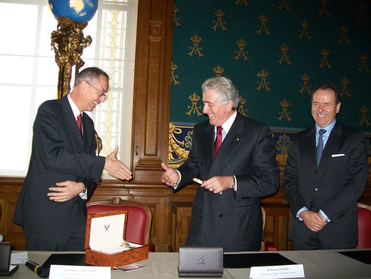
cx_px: 186
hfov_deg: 53.9
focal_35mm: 34
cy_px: 140
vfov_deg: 41.9
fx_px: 365
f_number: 2.7
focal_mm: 6.1
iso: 200
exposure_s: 1/125
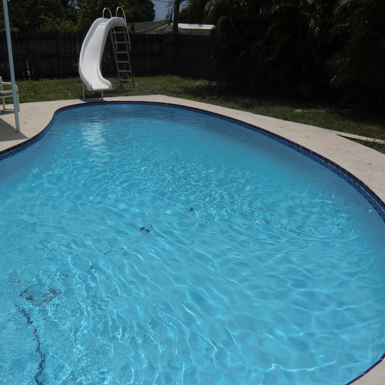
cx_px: 146
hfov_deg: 55.0
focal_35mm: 29
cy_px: 196
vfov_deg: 55.6
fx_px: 365
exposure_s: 1/640
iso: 64
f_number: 7.5
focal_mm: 4.3
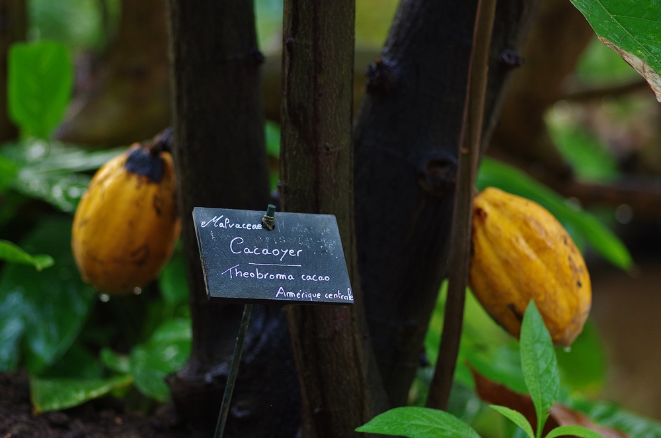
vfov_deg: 9.1
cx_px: 330
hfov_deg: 13.7
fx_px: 2748
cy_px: 219
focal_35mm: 150
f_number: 2.8
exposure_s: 1/80
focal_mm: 100
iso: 400
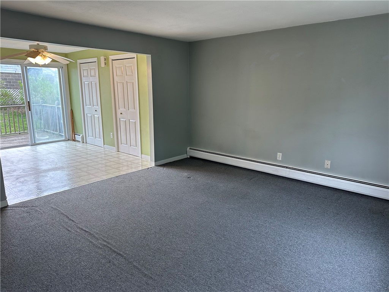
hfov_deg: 71.6
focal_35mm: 24
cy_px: 146
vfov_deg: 56.8
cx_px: 194
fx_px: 270
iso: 80
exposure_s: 1/122
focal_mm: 6.86
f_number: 1.78
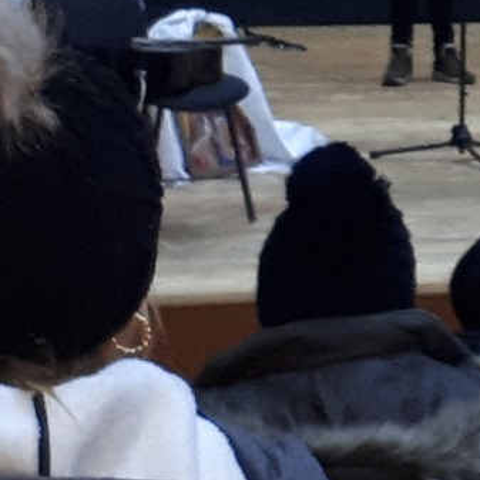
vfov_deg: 19.2
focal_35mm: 85
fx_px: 1333
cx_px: 672
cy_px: -97
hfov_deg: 18.5
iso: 200
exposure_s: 1/20
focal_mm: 3.6
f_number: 1.9
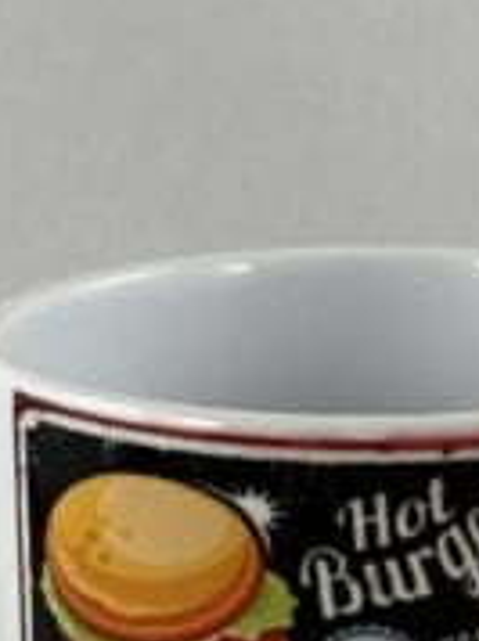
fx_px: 3329
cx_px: 393
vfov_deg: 10.8
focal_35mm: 180
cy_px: 758
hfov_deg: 8.2
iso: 50
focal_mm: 6.86
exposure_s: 1/100
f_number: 1.78
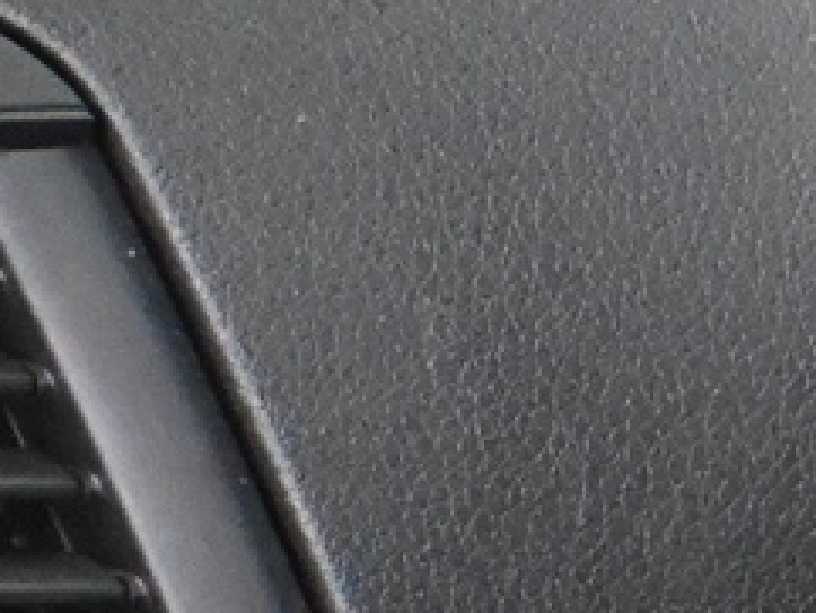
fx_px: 6391
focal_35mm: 271
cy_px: 877
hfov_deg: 6.5
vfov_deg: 5.4
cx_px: 2665
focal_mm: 28
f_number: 4.5
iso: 9000
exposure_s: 1/50
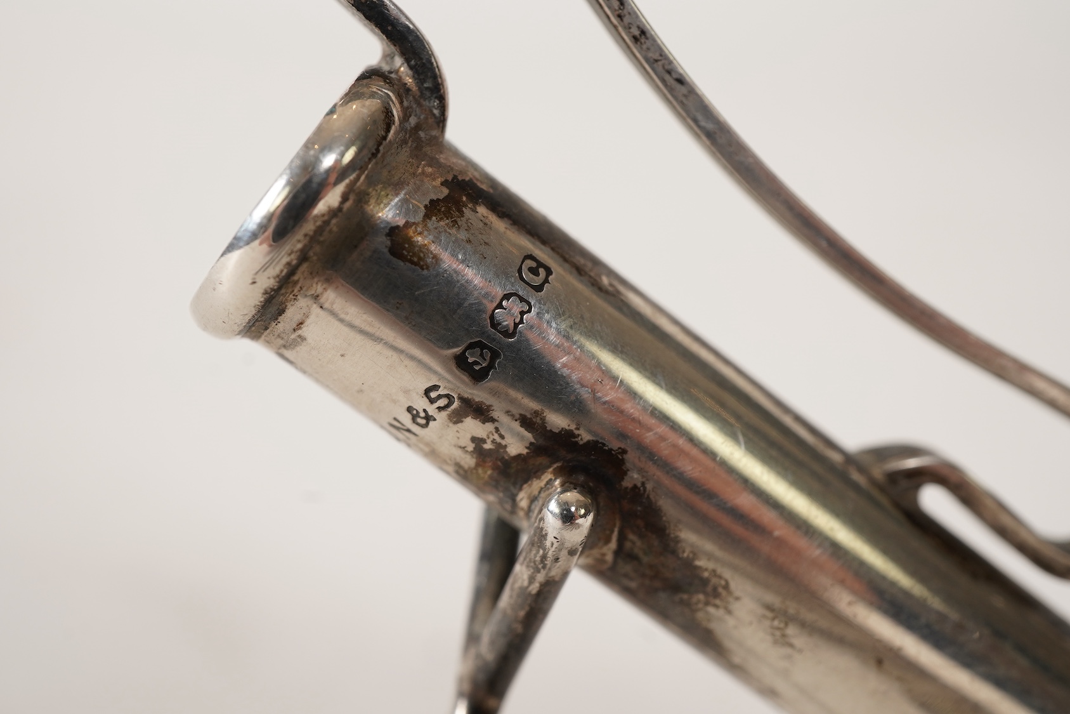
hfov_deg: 43.6
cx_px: 535
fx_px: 1338
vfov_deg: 29.9
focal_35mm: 45
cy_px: 357
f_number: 16
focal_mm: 30
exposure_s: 1/125
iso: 400
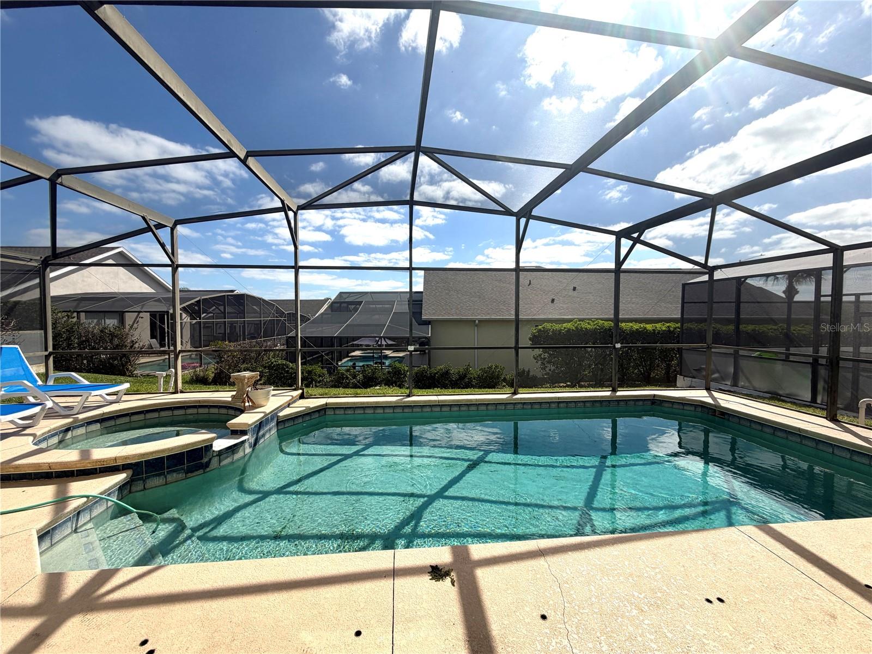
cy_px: 327
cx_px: 436
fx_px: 353
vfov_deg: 85.7
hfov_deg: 102.1
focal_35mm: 14
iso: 20
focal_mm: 2.22
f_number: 2.2
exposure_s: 1/1050
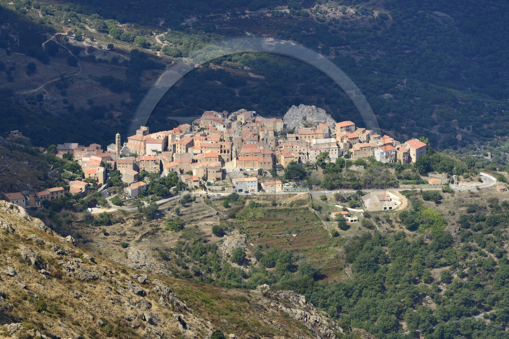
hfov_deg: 10.3
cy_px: 170
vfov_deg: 6.9
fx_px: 2827
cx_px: 254
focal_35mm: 200
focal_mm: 200
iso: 200
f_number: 11
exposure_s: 1/320
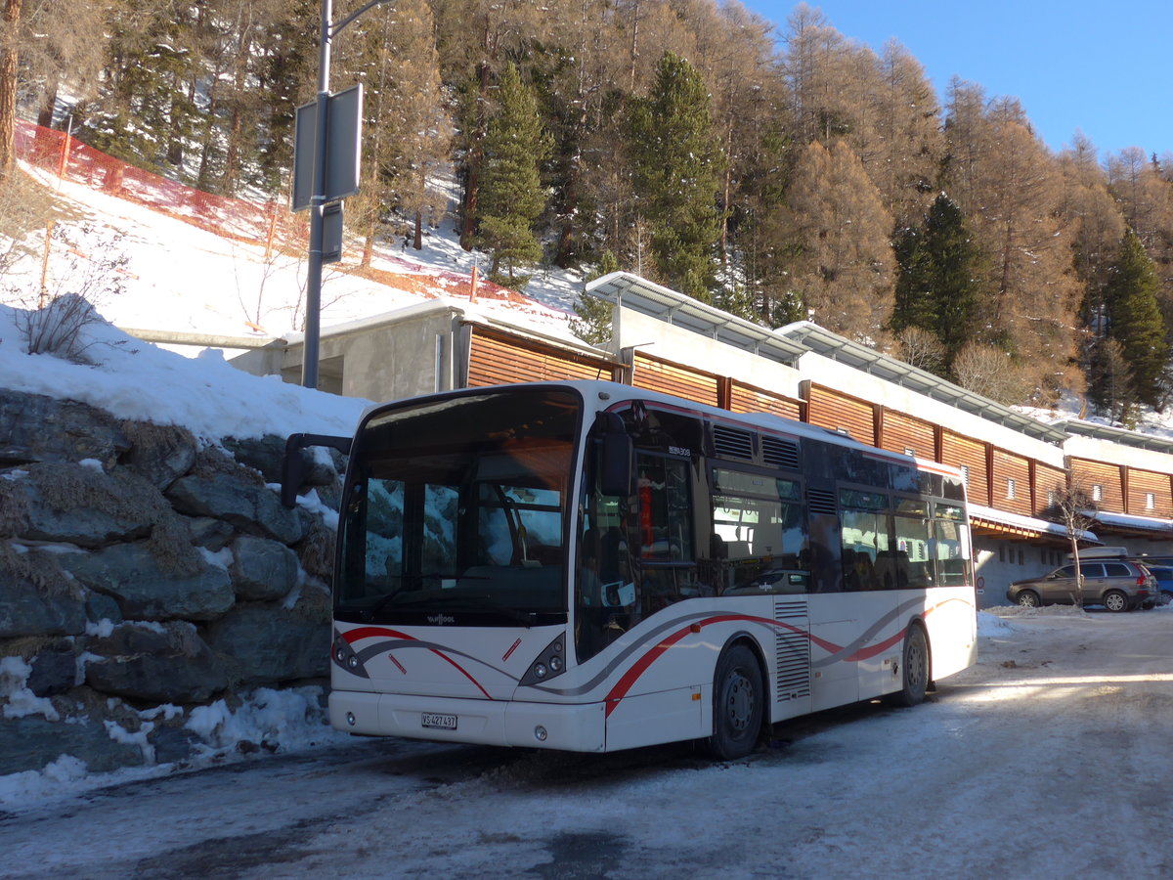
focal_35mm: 36
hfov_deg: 51.4
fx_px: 1220
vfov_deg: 39.7
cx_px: 586
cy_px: 440
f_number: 2.8
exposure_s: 1/640
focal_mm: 7.5
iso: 80
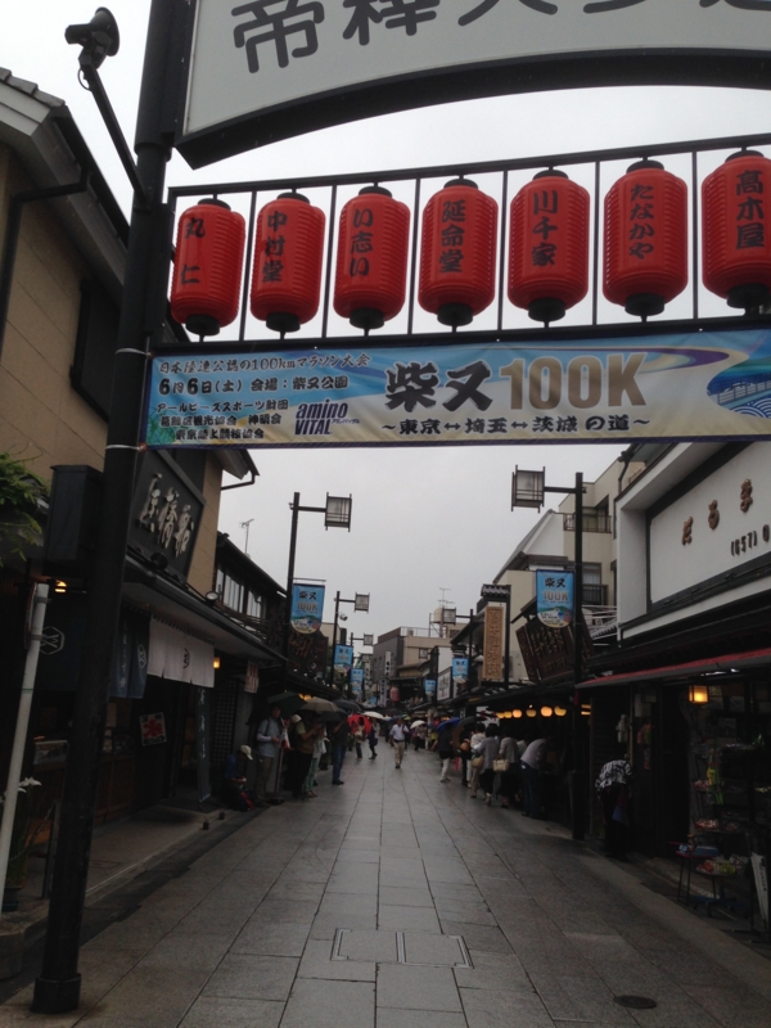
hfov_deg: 42.9
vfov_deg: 55.4
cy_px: 514
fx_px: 980
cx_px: 386
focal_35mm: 33
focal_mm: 4.12
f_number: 2.4
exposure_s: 1/448
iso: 50
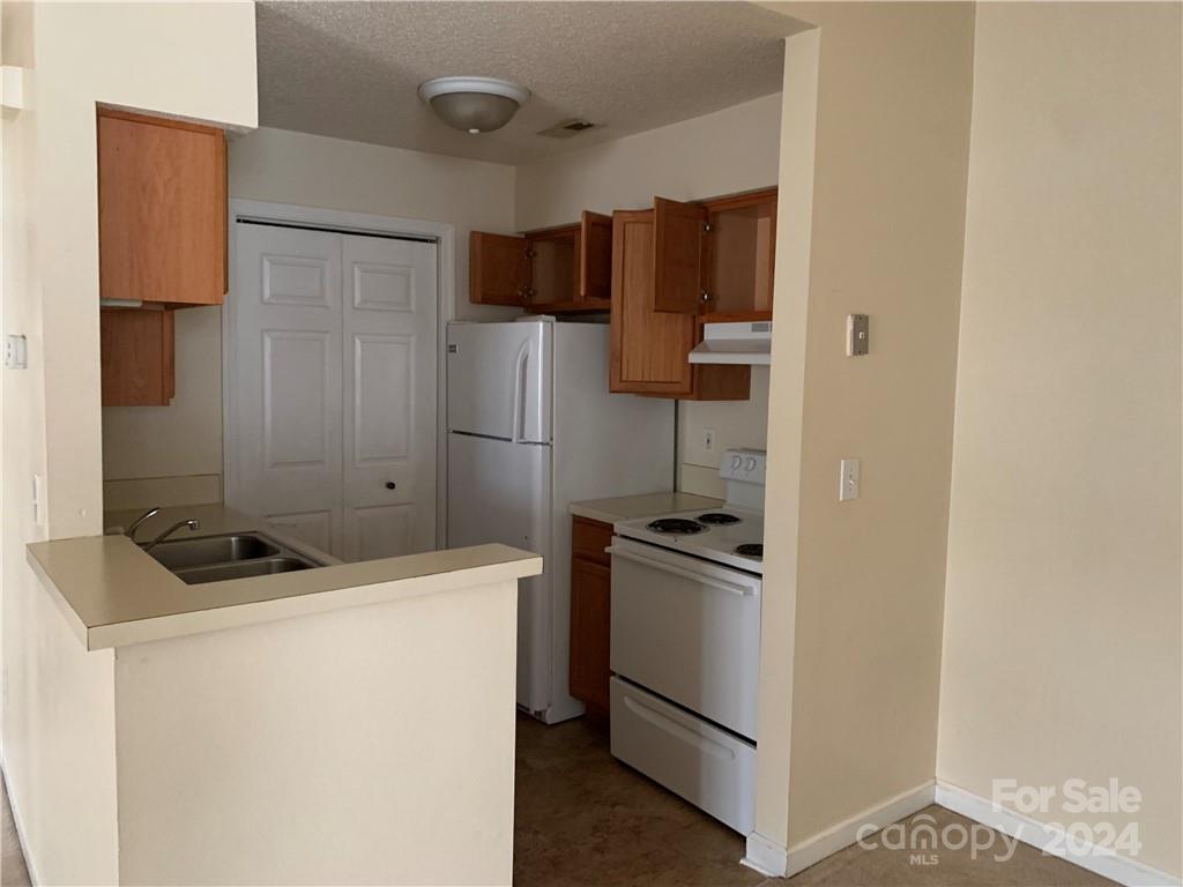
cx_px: 592
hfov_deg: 67.3
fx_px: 889
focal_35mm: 26
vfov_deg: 53.1
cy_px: 444
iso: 400
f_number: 1.8
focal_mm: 4.25
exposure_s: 1/40
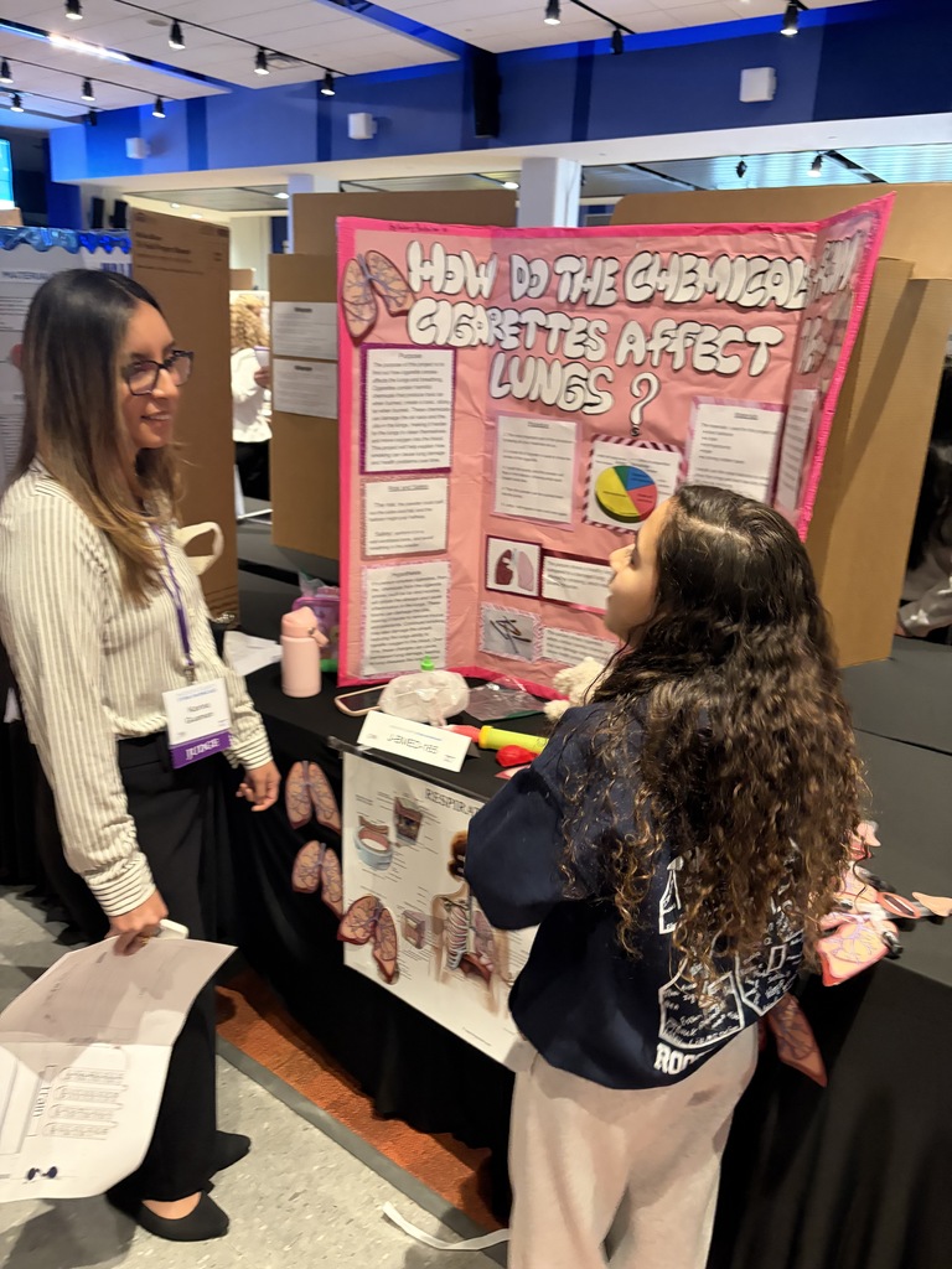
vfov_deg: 67.3
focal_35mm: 26
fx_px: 953
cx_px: 476
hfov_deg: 53.1
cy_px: 634
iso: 500
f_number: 1.6
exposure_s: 1/30
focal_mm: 5.96
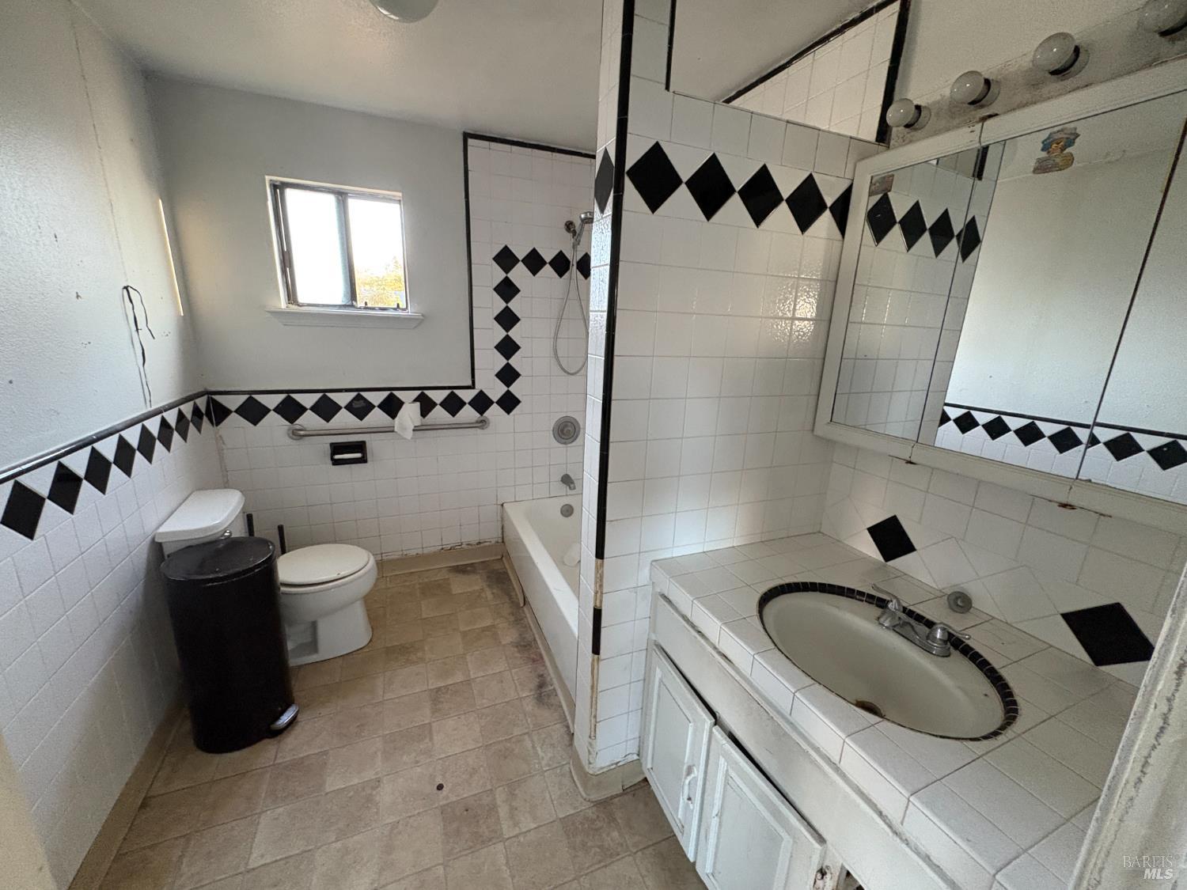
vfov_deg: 85.7
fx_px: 480
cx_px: 594
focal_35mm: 14
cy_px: 445
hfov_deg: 102.1
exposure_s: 1/60
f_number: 2.2
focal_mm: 2.22
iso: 500
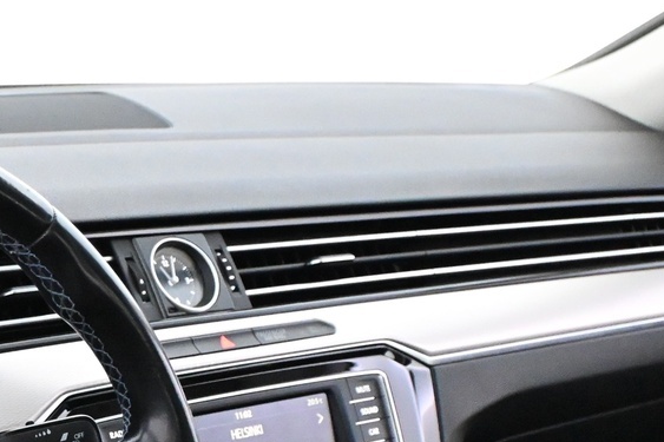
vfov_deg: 13.7
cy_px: 536
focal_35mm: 97
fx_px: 1791
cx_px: -120
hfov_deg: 19.8
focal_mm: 22.5
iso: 7200
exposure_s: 1/60
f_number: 4
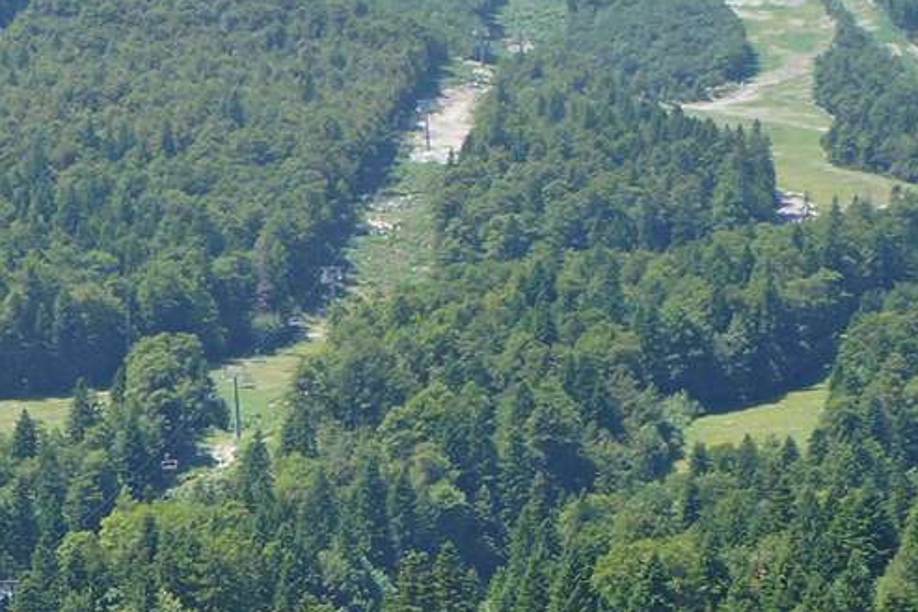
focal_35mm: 146
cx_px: -61
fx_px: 3722
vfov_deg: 9.2
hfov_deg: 13.8
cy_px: 845
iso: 100
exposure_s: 1/25
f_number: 18
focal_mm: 25
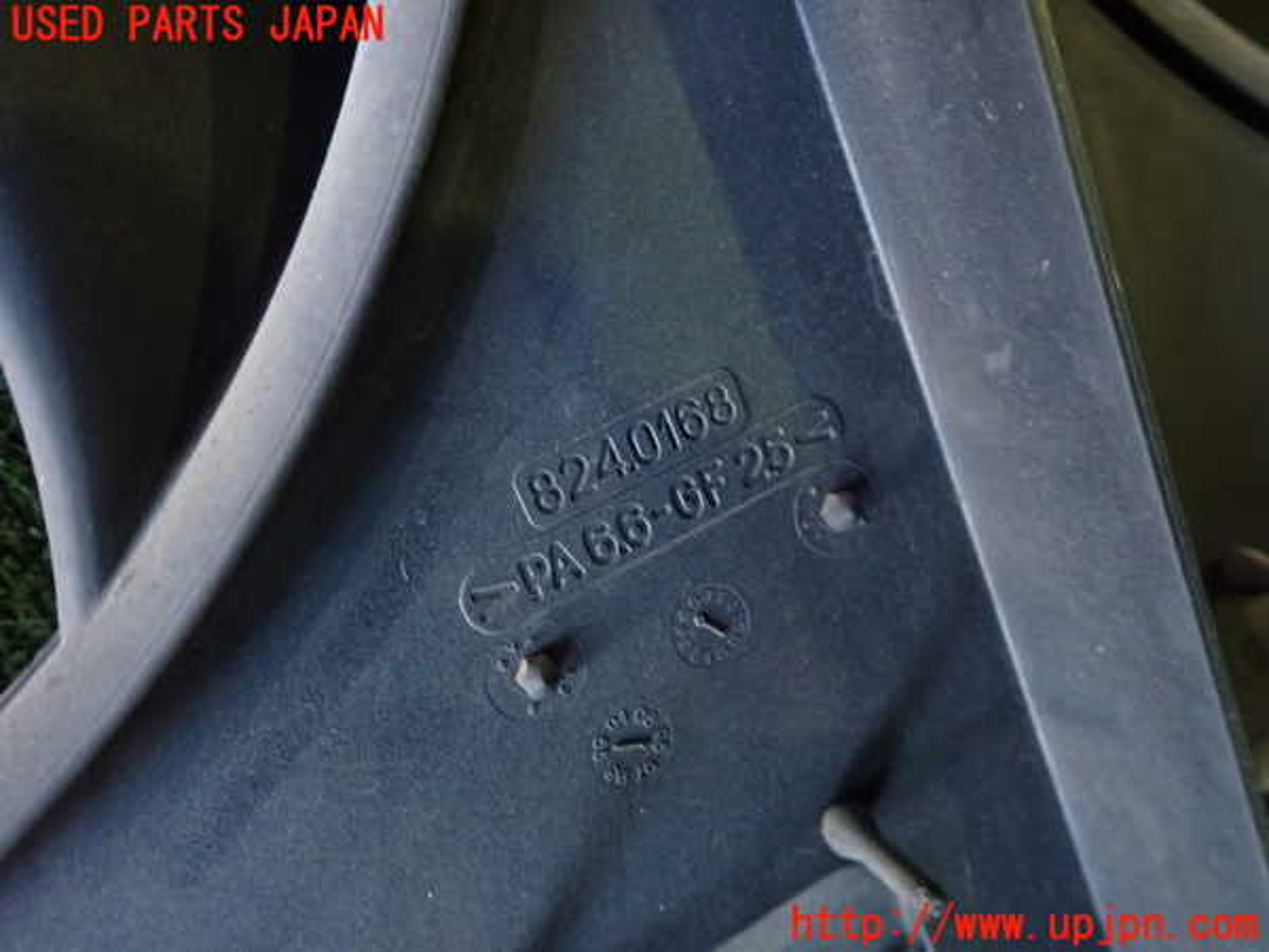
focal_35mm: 25
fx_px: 916
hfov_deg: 69.4
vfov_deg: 54.9
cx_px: 634
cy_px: 476
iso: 500
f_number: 2
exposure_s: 1/30
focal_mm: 4.5
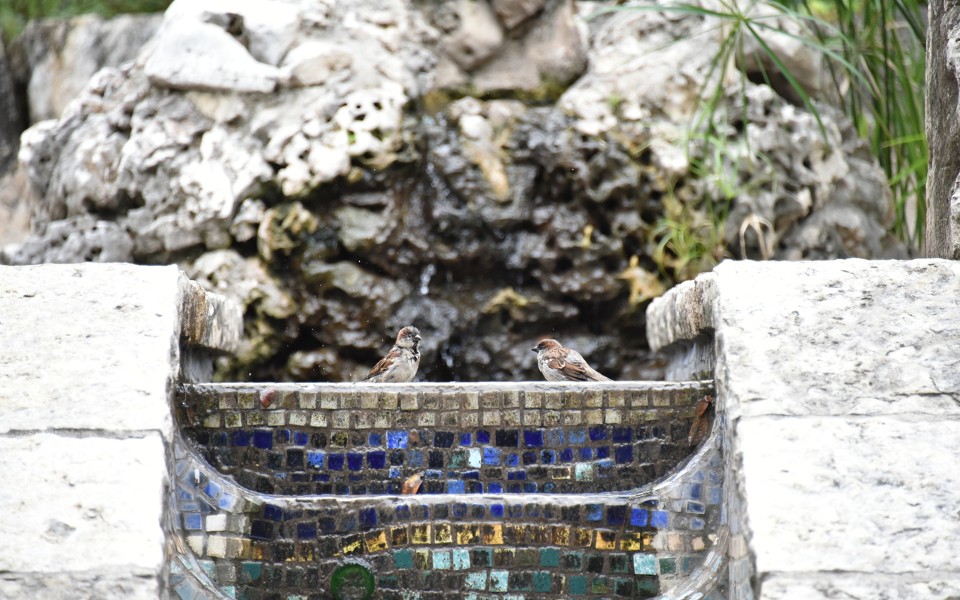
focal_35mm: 307
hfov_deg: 6.8
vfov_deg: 4.3
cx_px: 481
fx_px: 8032
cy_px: 297
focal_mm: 300
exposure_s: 1/640
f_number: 5.6
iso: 2200
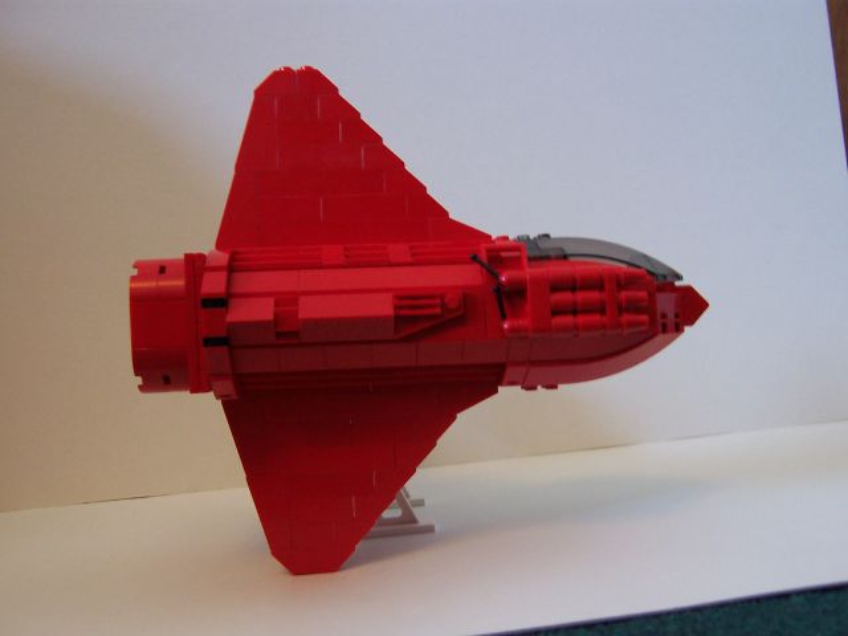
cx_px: 424
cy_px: 318
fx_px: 882
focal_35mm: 36
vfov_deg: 39.7
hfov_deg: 51.4
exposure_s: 1/15
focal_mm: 5.6
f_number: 2.8
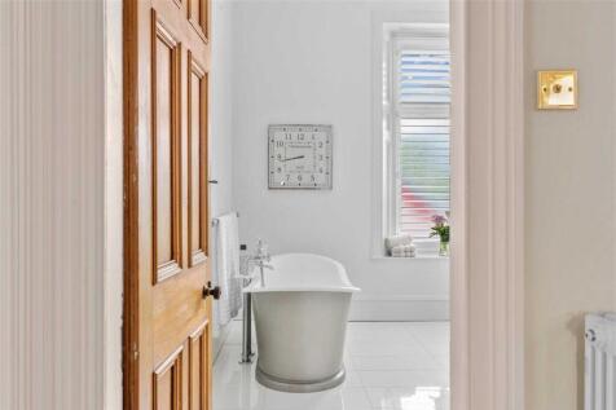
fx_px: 479
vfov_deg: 46.4
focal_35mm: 28
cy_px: 205
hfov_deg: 65.5
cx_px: 308
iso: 250
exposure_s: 1/2
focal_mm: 28
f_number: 8
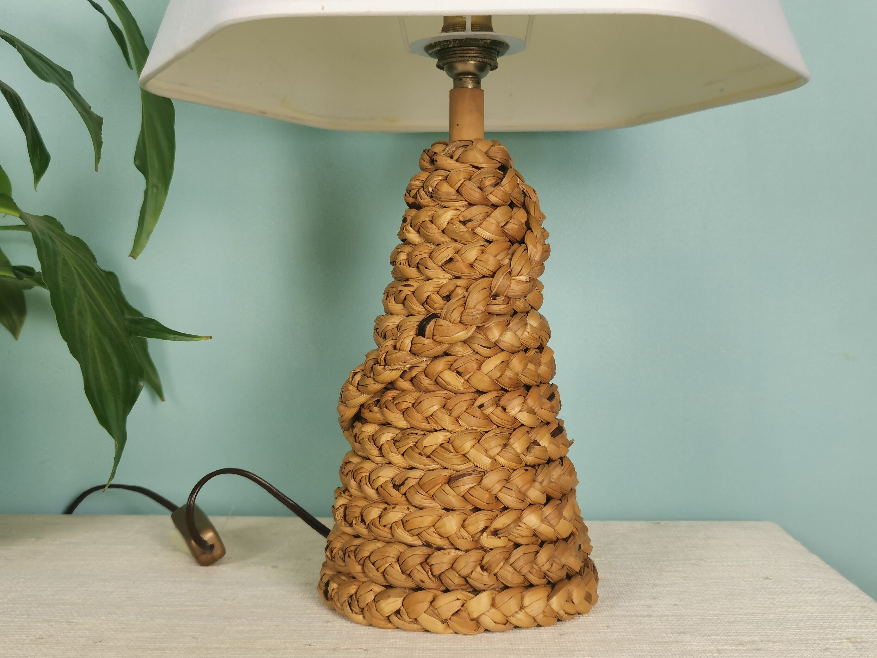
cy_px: 329
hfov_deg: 39.7
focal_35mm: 48
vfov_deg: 30.3
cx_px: 438
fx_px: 1216
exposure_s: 1/100
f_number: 1.8
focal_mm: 5.58
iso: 80
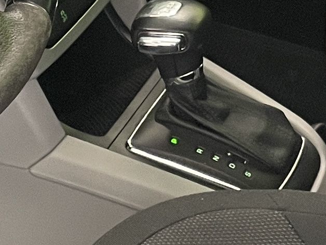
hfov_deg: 11.8
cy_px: -17
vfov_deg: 8.8
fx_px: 1573
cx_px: 266
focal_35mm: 167
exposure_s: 1/50
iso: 100
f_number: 1.6
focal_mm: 4.2
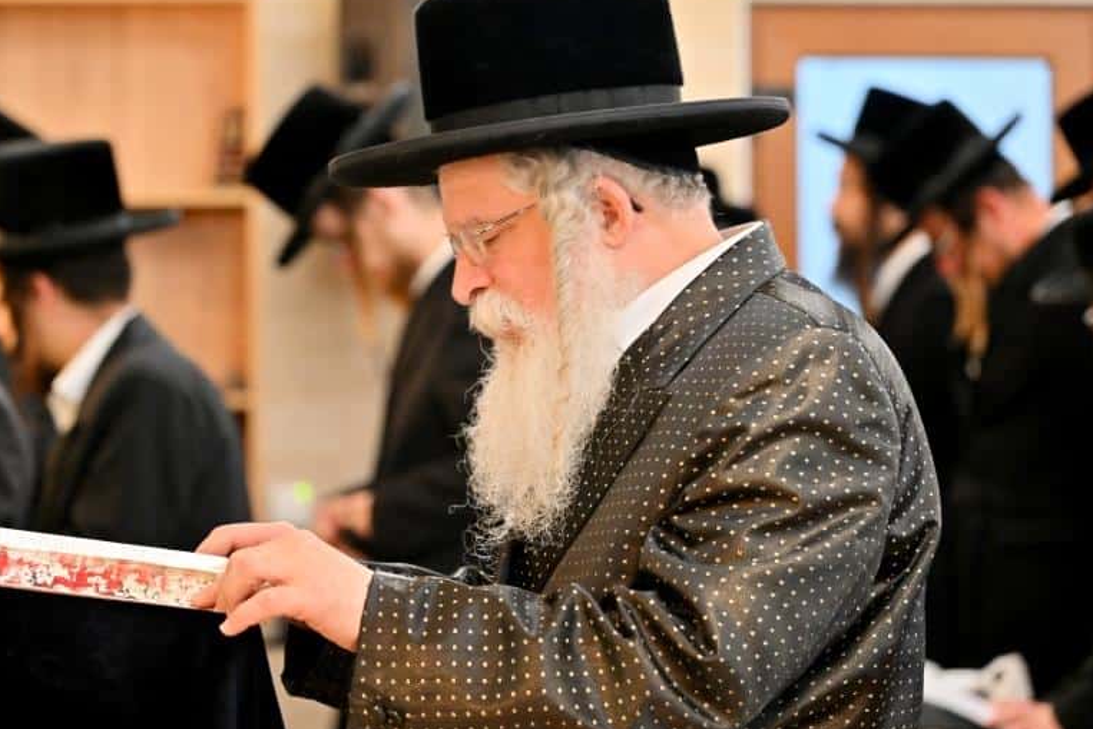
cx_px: 431
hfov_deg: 12.7
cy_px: 354
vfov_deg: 8.5
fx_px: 4889
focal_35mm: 161
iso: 1000
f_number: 4
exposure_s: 1/160
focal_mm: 120
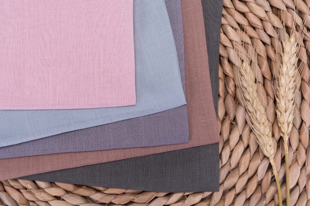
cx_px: 155
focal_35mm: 48
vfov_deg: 28.1
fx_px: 413
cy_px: 103
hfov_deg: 41.1
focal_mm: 32
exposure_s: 1/125
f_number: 11
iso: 100
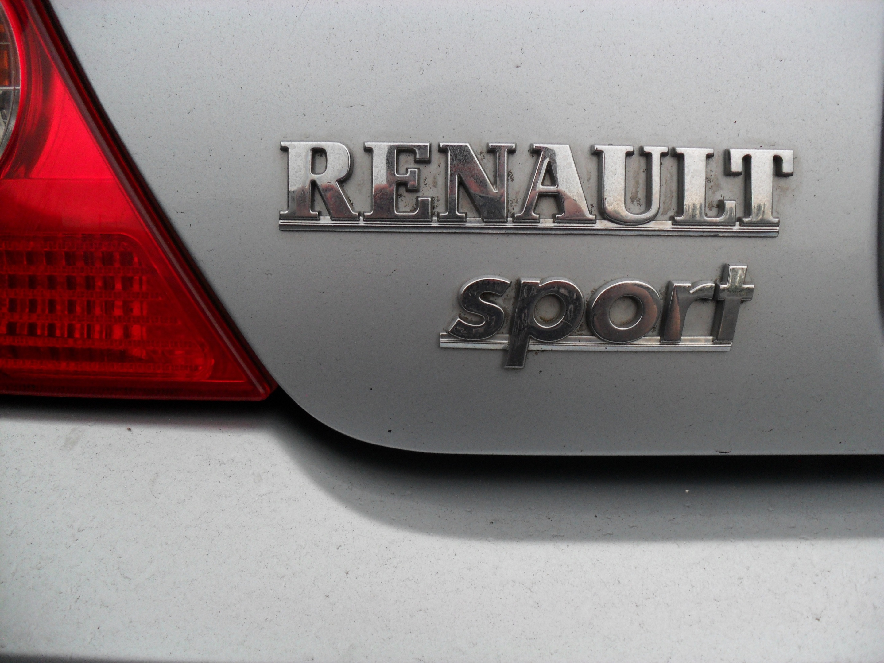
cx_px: 442
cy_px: 332
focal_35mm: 35
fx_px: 894
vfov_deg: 40.7
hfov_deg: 52.6
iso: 80
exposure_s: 1/180
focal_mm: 6.3
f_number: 3
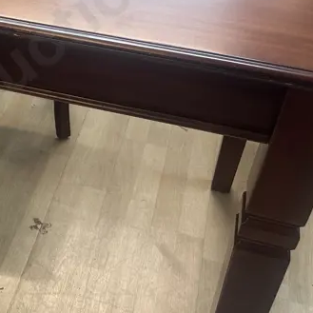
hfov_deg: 23.9
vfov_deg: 26.0
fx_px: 675
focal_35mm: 66
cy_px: 123
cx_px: -55
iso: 200
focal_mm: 6.86
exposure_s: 1/50
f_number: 1.78
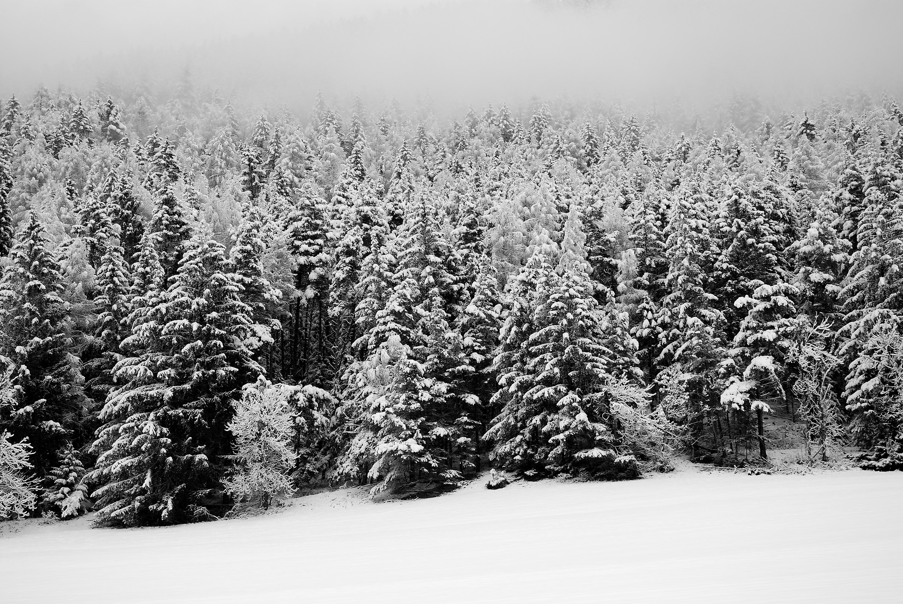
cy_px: 302
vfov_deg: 19.0
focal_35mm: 72
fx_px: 1808
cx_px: 452
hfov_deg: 28.0
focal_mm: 48
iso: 100
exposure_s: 1/160
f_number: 6.3
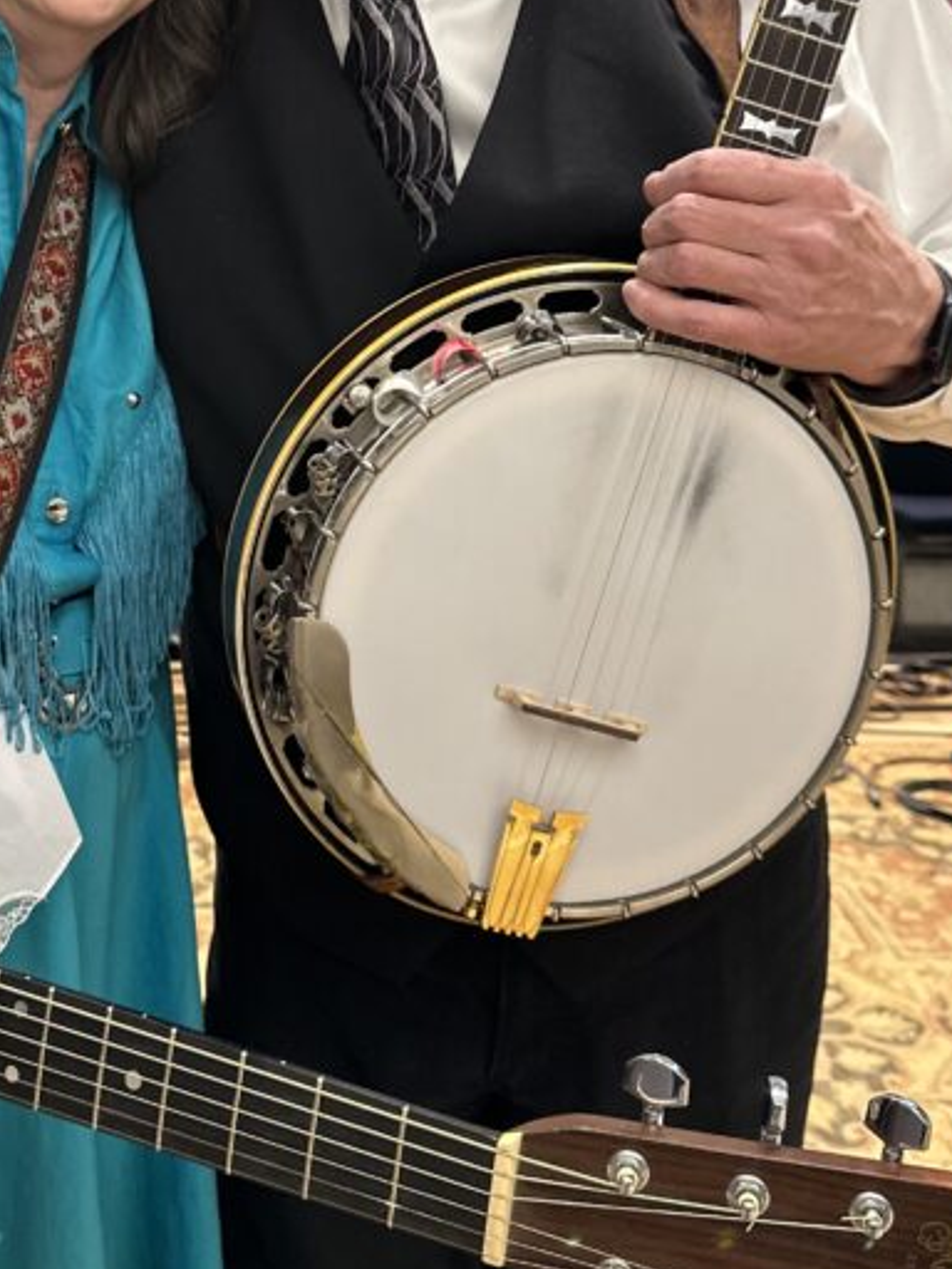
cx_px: 315
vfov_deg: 39.0
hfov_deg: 30.0
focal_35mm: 48
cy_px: 387
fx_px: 1760
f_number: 1.78
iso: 320
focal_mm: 6.86
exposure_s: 1/60
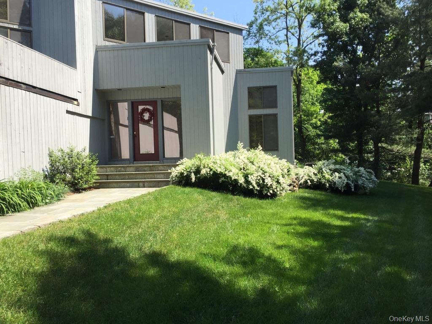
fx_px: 362
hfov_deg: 61.7
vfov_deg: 48.2
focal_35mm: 29
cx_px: 216
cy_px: 162
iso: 32
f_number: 2.2
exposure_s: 1/1236
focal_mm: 4.15
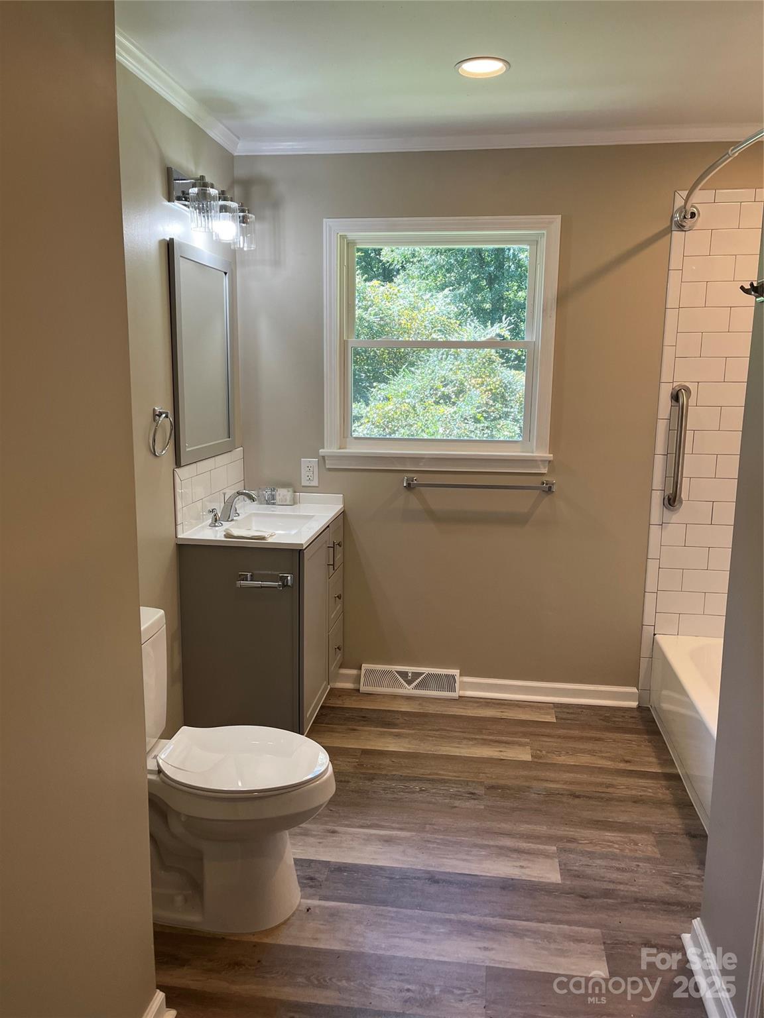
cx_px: 382
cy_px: 509
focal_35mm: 26
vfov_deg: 67.3
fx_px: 765
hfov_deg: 53.1
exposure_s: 1/120
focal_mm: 5.1
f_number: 1.6
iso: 80
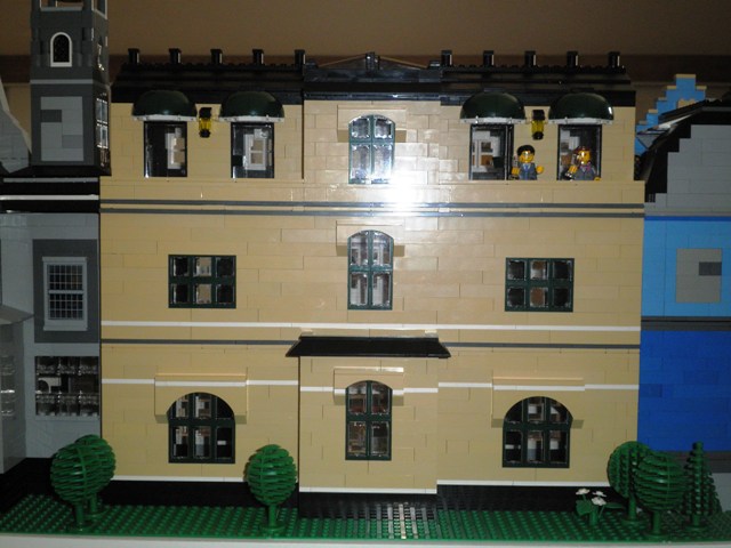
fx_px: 993
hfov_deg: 40.4
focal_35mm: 47
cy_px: 274
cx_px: 366
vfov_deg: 30.9
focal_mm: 8.3
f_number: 3.4
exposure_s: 1/60
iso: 160
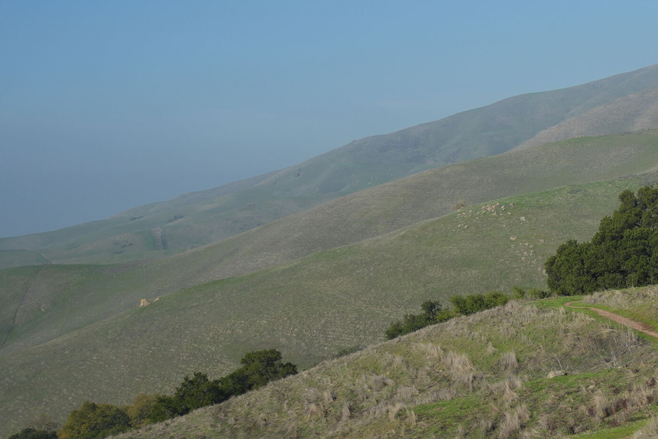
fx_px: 1590
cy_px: 228
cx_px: 718
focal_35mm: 87
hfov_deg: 22.1
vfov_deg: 15.7
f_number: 4
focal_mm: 28
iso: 160
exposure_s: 1/2000
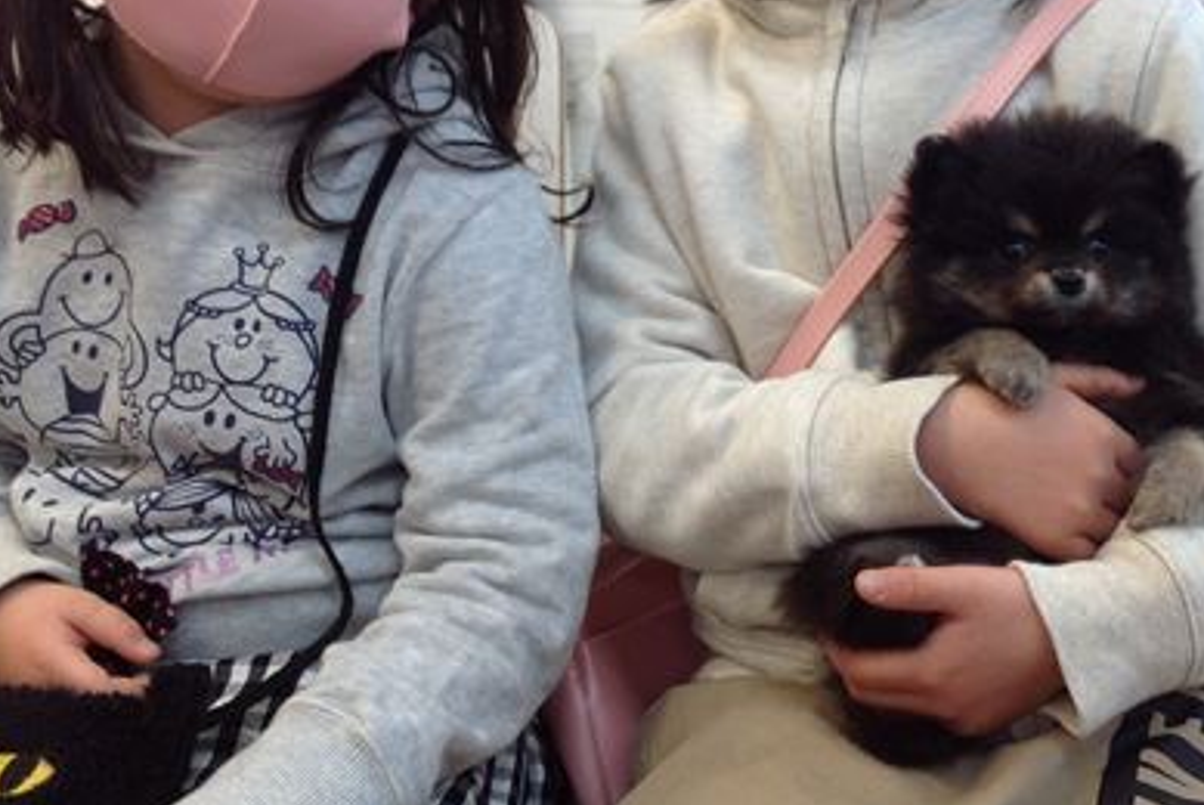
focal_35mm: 56
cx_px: 802
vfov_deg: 24.0
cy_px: 220
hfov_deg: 35.3
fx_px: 1874
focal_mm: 4.28
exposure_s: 1/40
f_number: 2.4
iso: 64
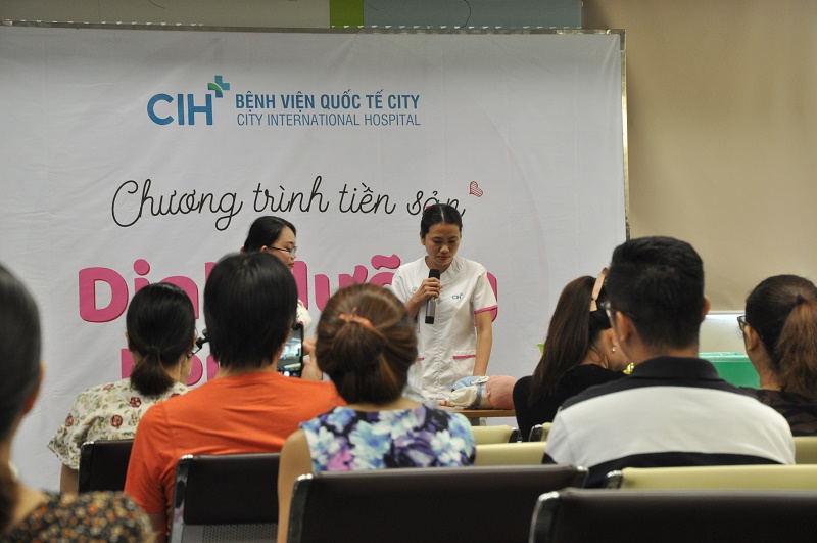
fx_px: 3127
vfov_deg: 9.9
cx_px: 408
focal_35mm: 138
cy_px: 272
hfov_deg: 14.9
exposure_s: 1/40
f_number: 9
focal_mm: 92
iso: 800
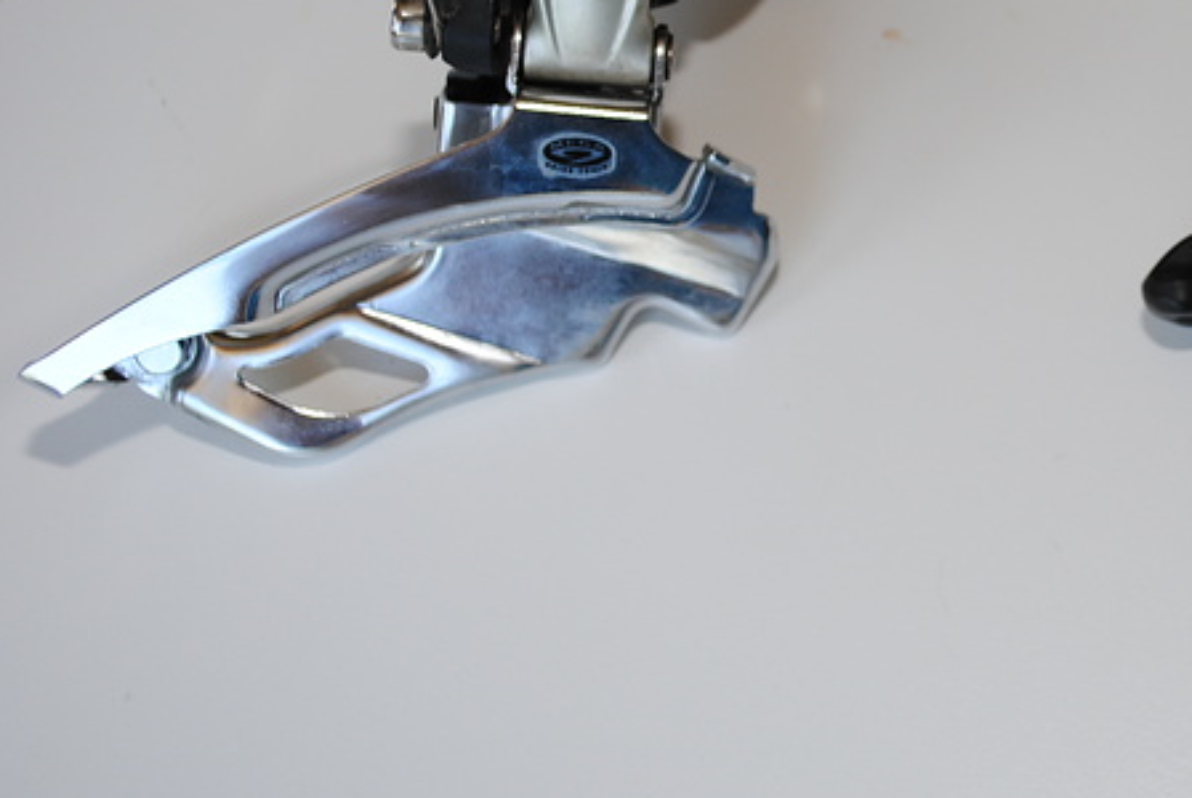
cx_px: 1003
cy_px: 205
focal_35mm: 75
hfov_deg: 26.3
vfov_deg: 18.1
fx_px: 2487
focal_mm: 28
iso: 200
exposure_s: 1/80
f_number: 4.5
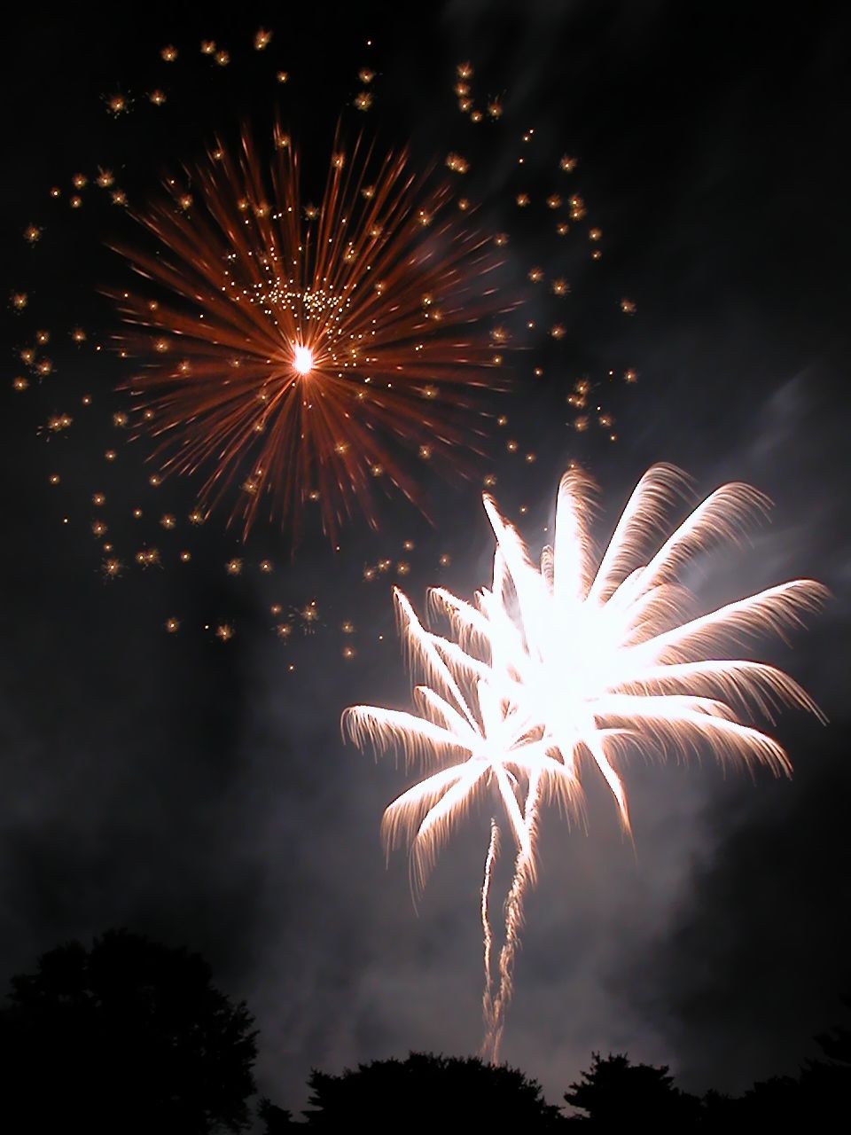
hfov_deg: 40.7
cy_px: 568
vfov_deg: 52.6
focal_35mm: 35
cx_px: 426
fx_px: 1147
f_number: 7.1
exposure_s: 4.3
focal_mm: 8.9
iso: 100
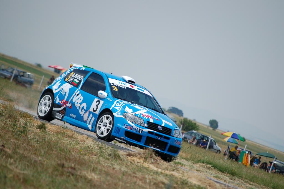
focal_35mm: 300
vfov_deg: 4.6
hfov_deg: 6.9
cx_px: 142
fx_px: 2365
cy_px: 94
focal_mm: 200
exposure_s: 1/1000
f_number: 5.6
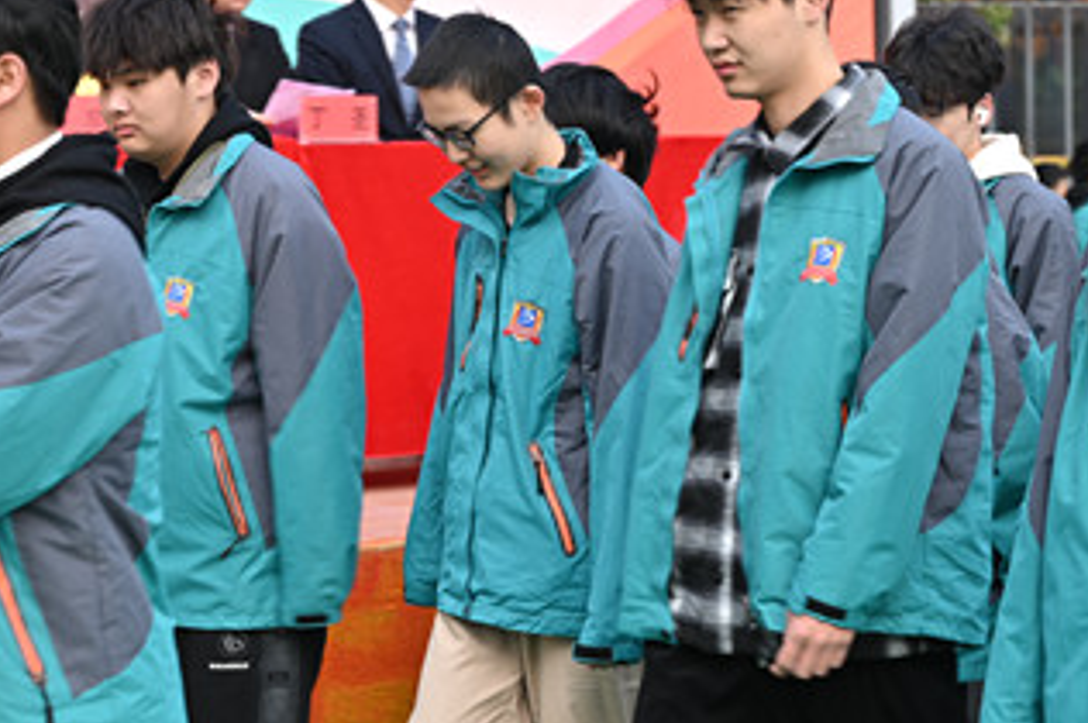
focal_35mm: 114
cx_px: 448
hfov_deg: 18.0
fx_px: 3442
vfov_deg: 12.0
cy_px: 312
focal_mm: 60
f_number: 5
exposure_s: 1/80
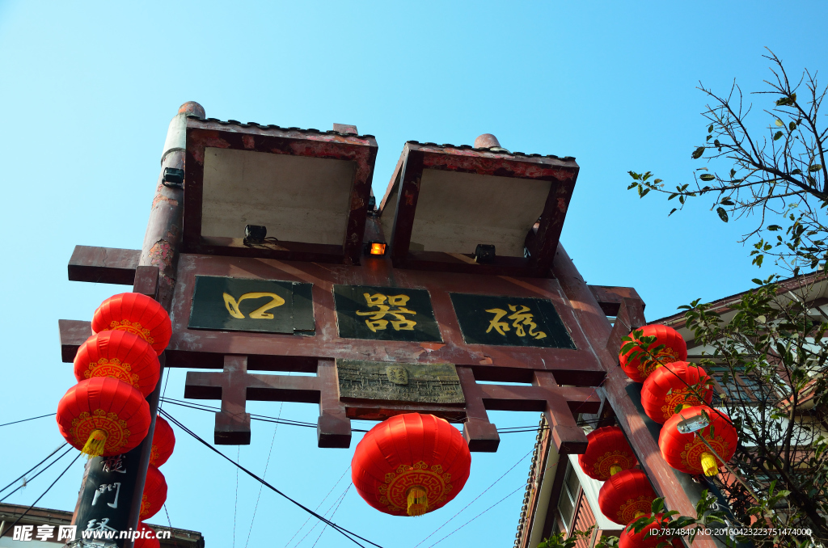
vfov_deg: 35.3
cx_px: 414
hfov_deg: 51.4
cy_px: 274
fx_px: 861
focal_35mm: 38
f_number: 5.6
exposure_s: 1/1250
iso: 400
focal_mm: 25
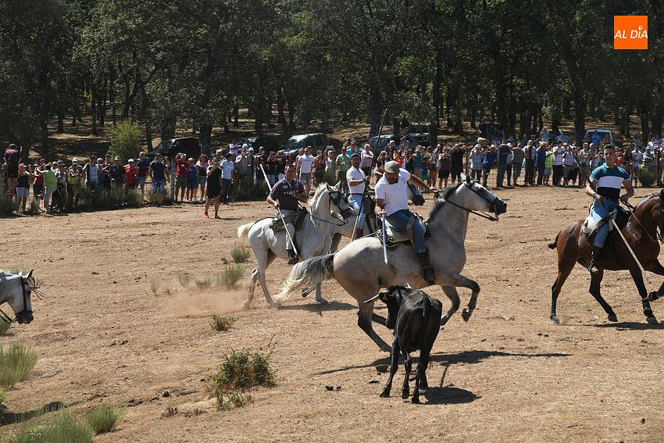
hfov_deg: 18.3
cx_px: 332
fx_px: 2066
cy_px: 222
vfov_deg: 12.2
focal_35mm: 112
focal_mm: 112
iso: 160
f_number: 7.1
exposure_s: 1/320
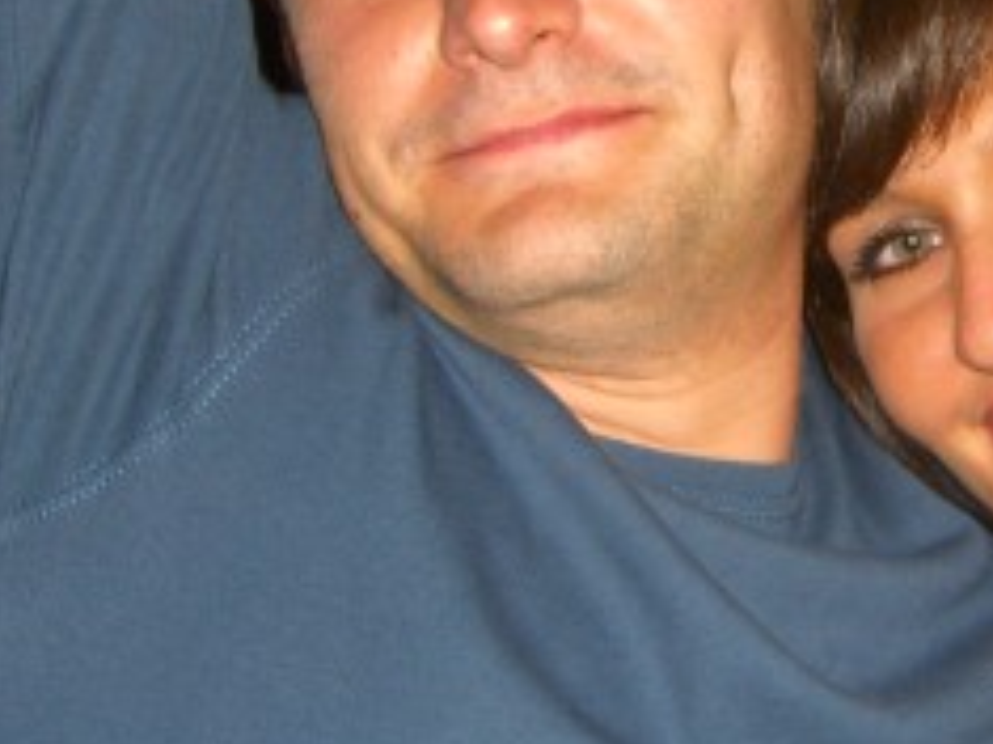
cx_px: 925
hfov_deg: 19.8
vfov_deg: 15.1
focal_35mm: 97
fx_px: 2781
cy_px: 156
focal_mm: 7.9
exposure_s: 1/60
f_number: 2.8
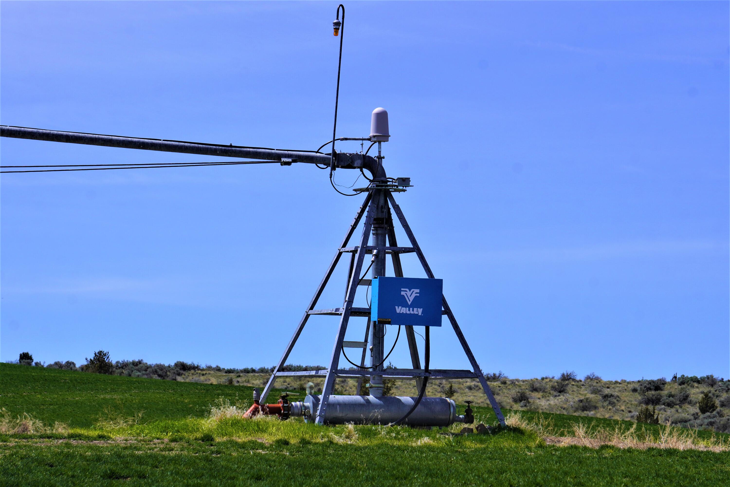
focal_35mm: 184
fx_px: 3741
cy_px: 244
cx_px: 365
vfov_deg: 7.4
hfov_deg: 11.1
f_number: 11
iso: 100
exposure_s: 1/400
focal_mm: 123
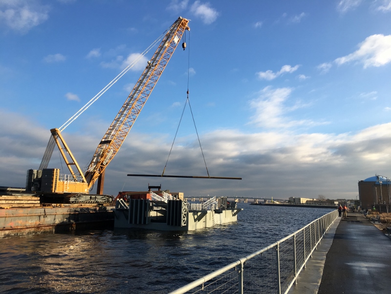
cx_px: 196
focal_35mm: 29
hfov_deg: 61.7
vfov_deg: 48.2
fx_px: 328
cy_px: 147
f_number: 2.2
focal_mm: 4.15
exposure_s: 1/1068
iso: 25
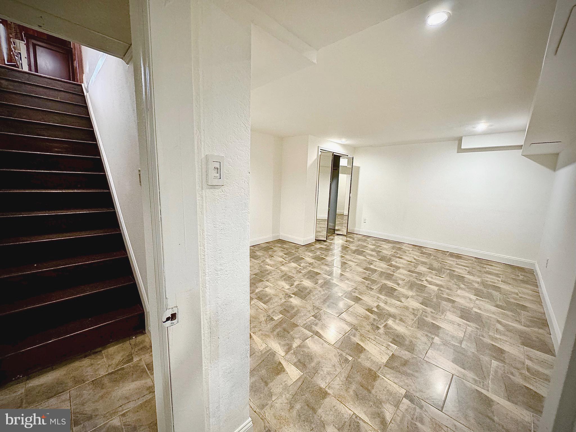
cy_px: 216
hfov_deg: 102.1
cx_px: 288
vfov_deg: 85.7
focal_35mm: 14
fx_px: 233
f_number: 2.2
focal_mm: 2.22
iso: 250
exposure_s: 1/60
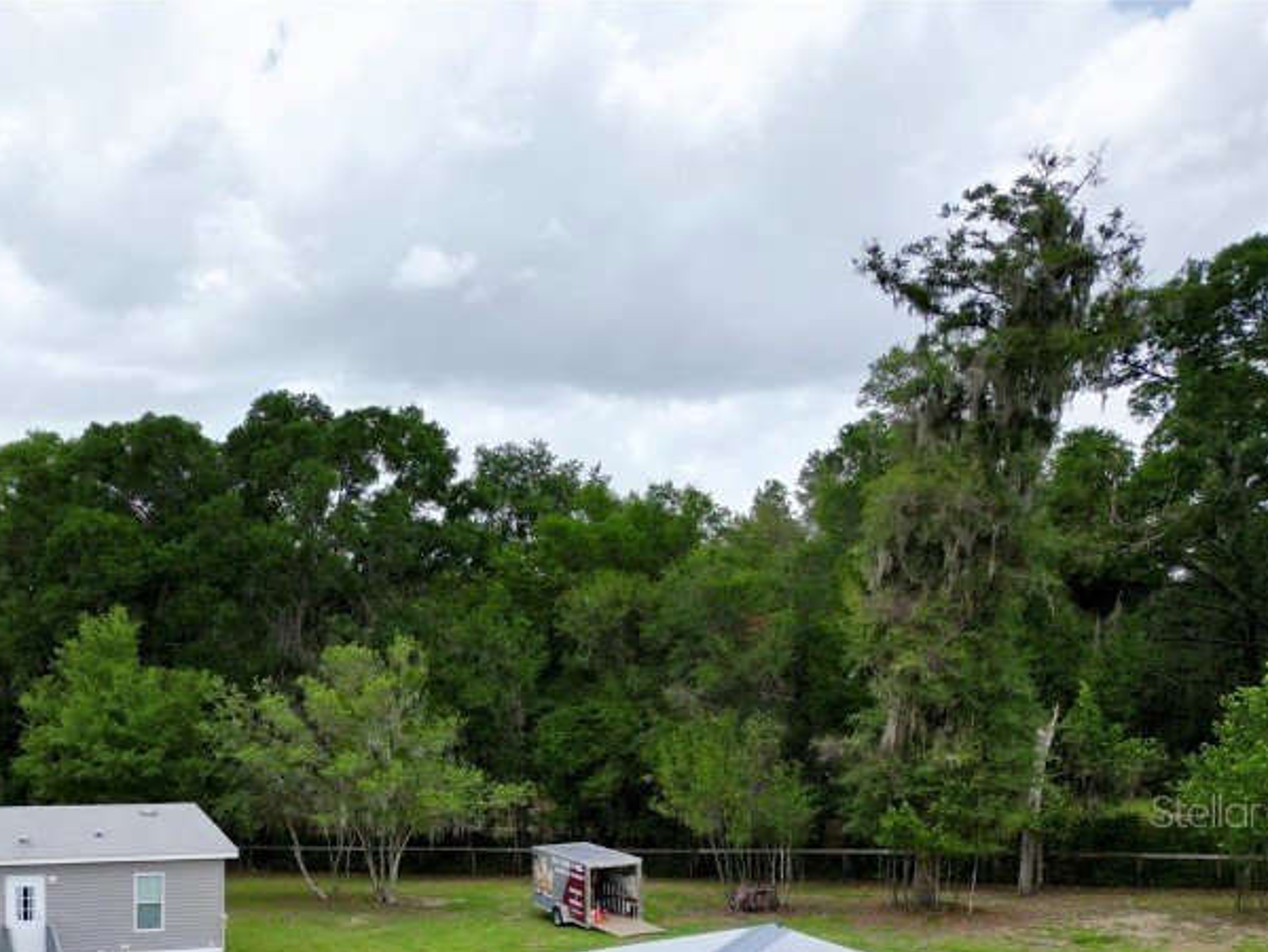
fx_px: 1503
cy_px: 810
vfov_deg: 33.7
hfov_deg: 43.7
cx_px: 267
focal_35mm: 41
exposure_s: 1/2500
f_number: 1.7
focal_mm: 6.72
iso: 100
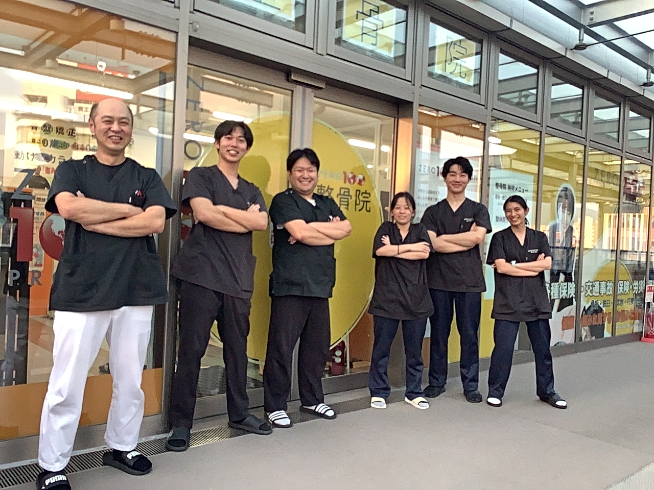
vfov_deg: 45.4
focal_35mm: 31
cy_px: 245
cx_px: 327
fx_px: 586
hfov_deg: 58.4
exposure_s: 1/120
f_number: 2.4
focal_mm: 2.15
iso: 125
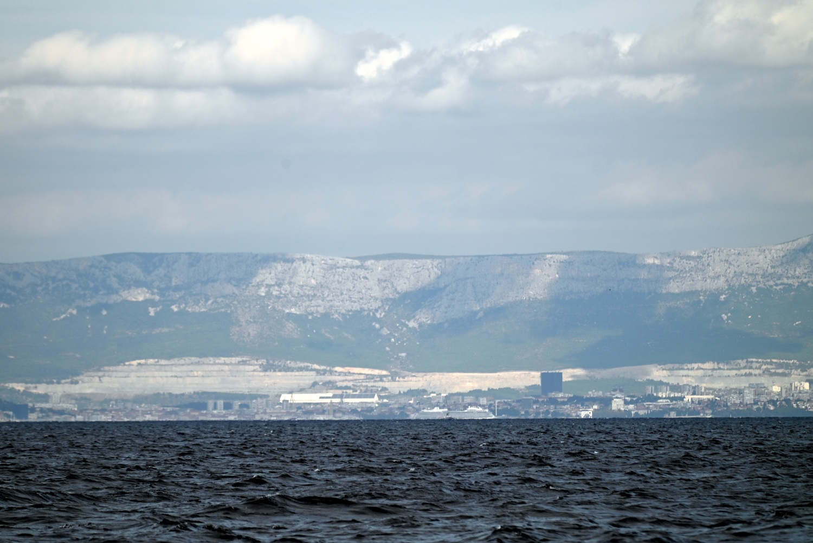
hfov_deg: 6.9
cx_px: 406
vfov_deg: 4.6
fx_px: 6777
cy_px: 272
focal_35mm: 300
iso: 125
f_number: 5.6
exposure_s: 1/1000
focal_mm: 300
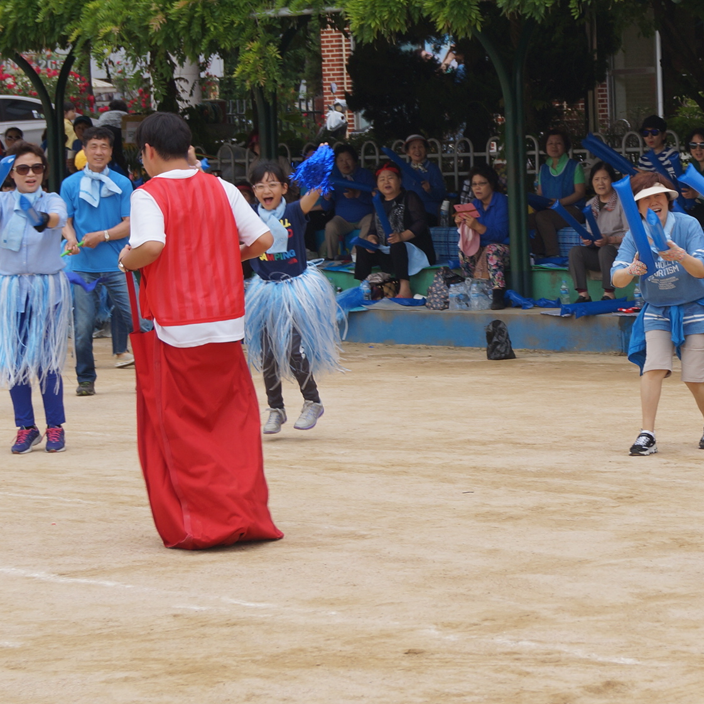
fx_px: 3198
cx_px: 634
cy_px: 360
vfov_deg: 12.6
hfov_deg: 12.5
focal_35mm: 139
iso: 100
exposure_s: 1/250
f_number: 7.1
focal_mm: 50
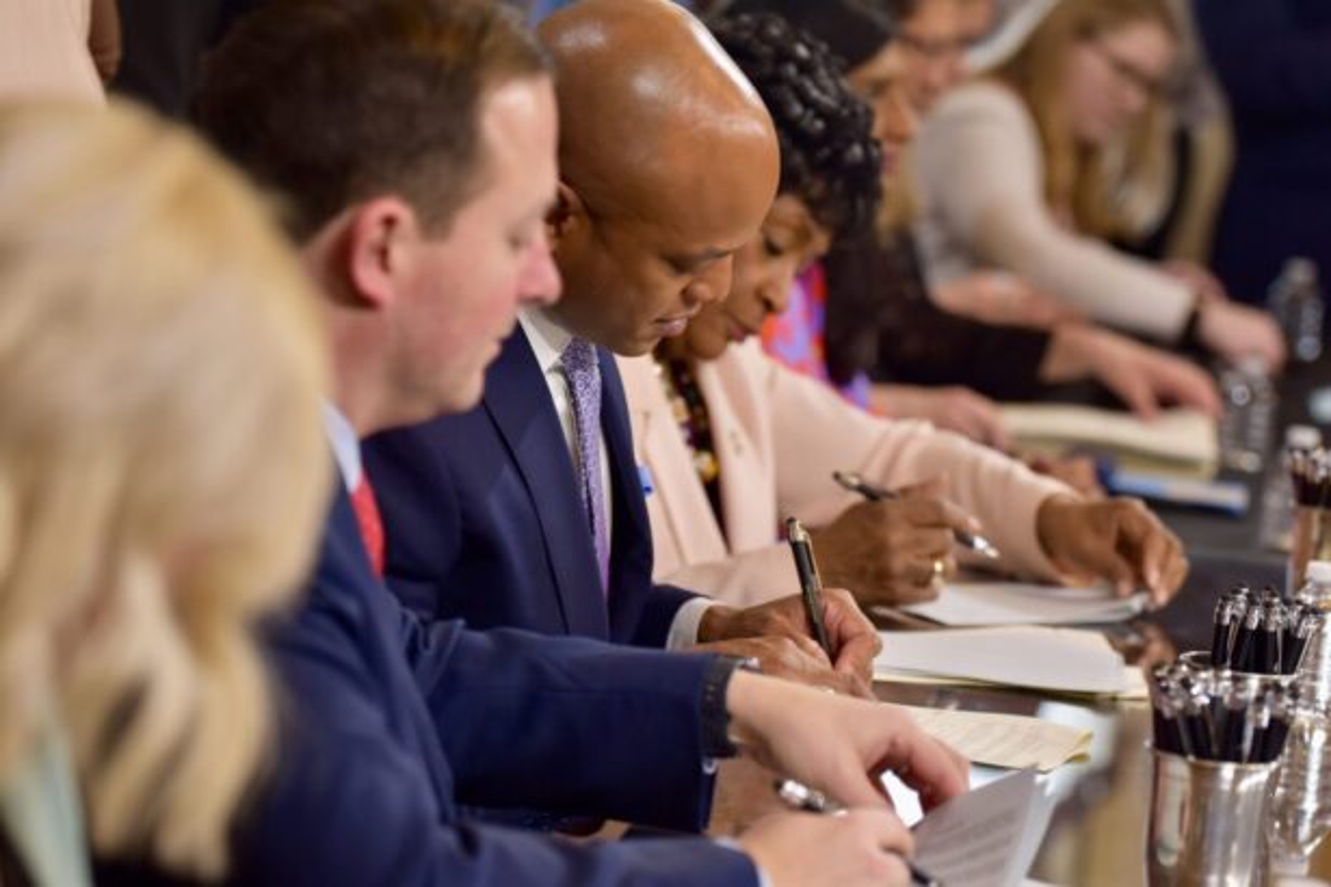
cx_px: 666
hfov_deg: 13.7
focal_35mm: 150
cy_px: 444
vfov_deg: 9.1
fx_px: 5545
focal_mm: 100
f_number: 2.8
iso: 400
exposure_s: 1/80
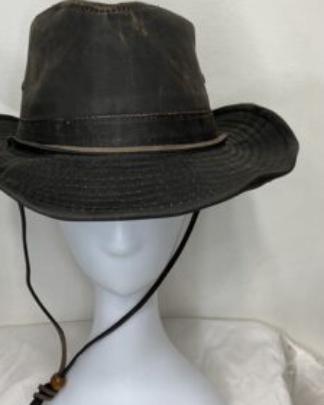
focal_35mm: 39
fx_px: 467
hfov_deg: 38.1
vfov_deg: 46.7
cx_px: 130
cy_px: 178
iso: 40
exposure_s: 1/50
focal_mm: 3.99
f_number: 1.8
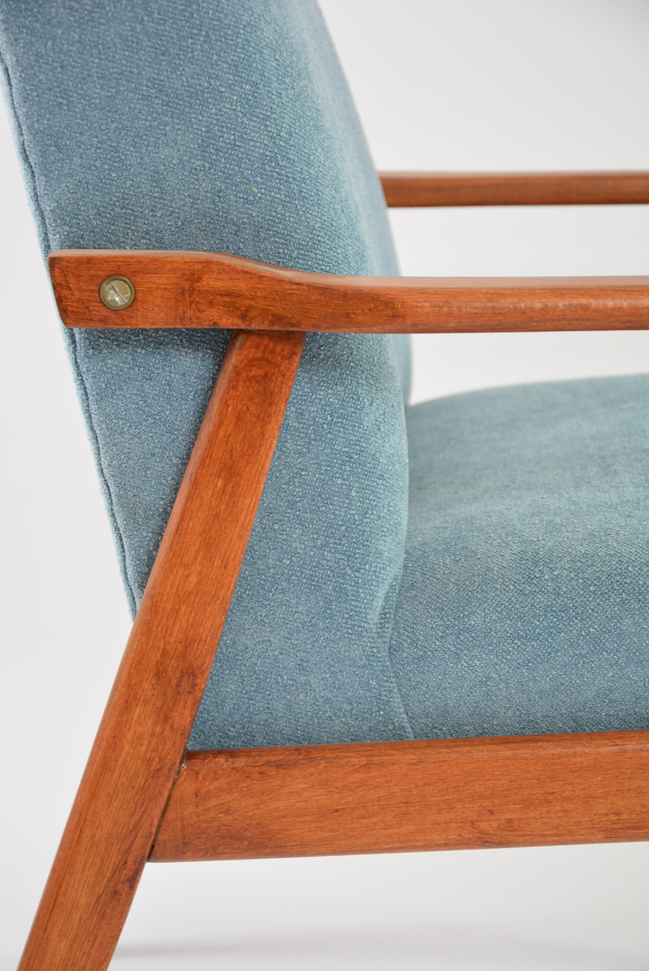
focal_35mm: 105
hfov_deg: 13.1
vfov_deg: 19.4
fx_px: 2834
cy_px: 486
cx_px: 324
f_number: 5.3
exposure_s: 1/125
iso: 800
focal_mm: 70
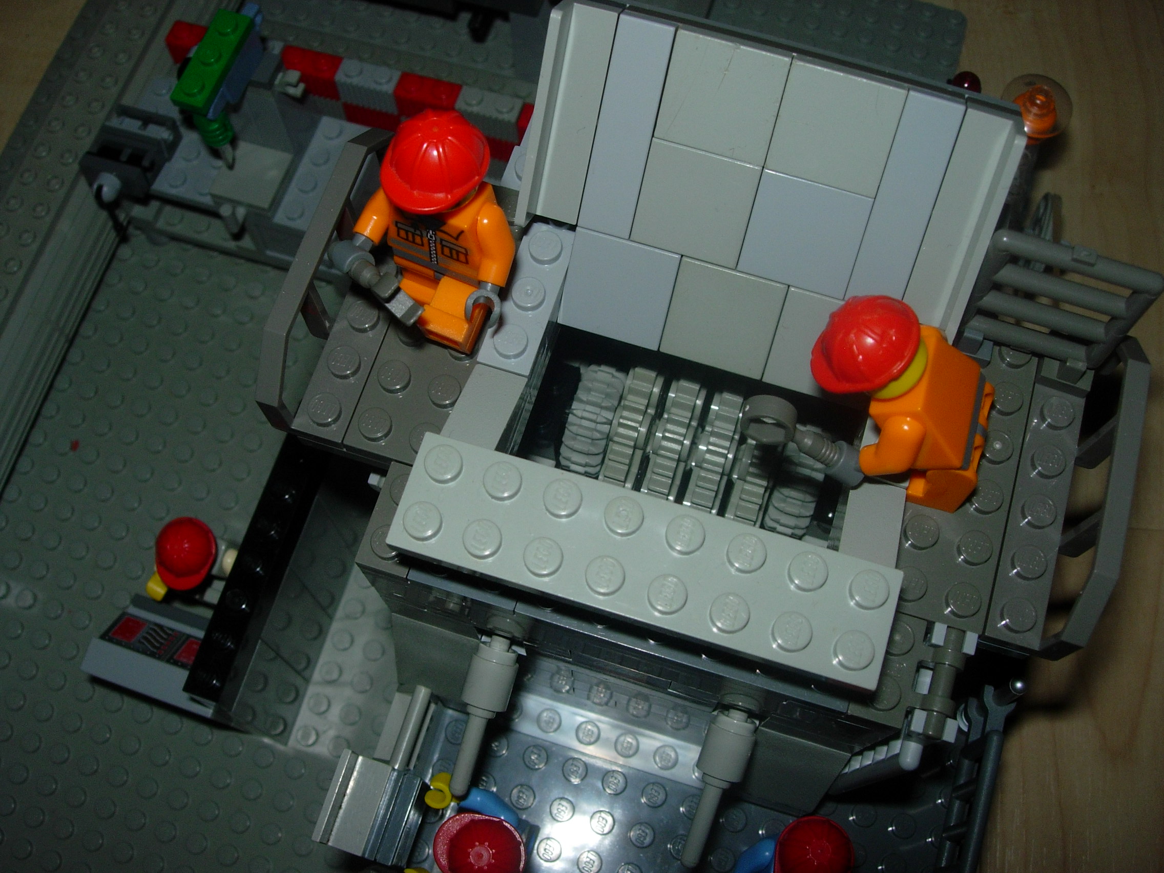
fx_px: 1278
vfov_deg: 37.7
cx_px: 582
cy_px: 436
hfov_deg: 49.0
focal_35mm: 38
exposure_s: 1/64
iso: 79
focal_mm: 7.8
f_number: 4.8
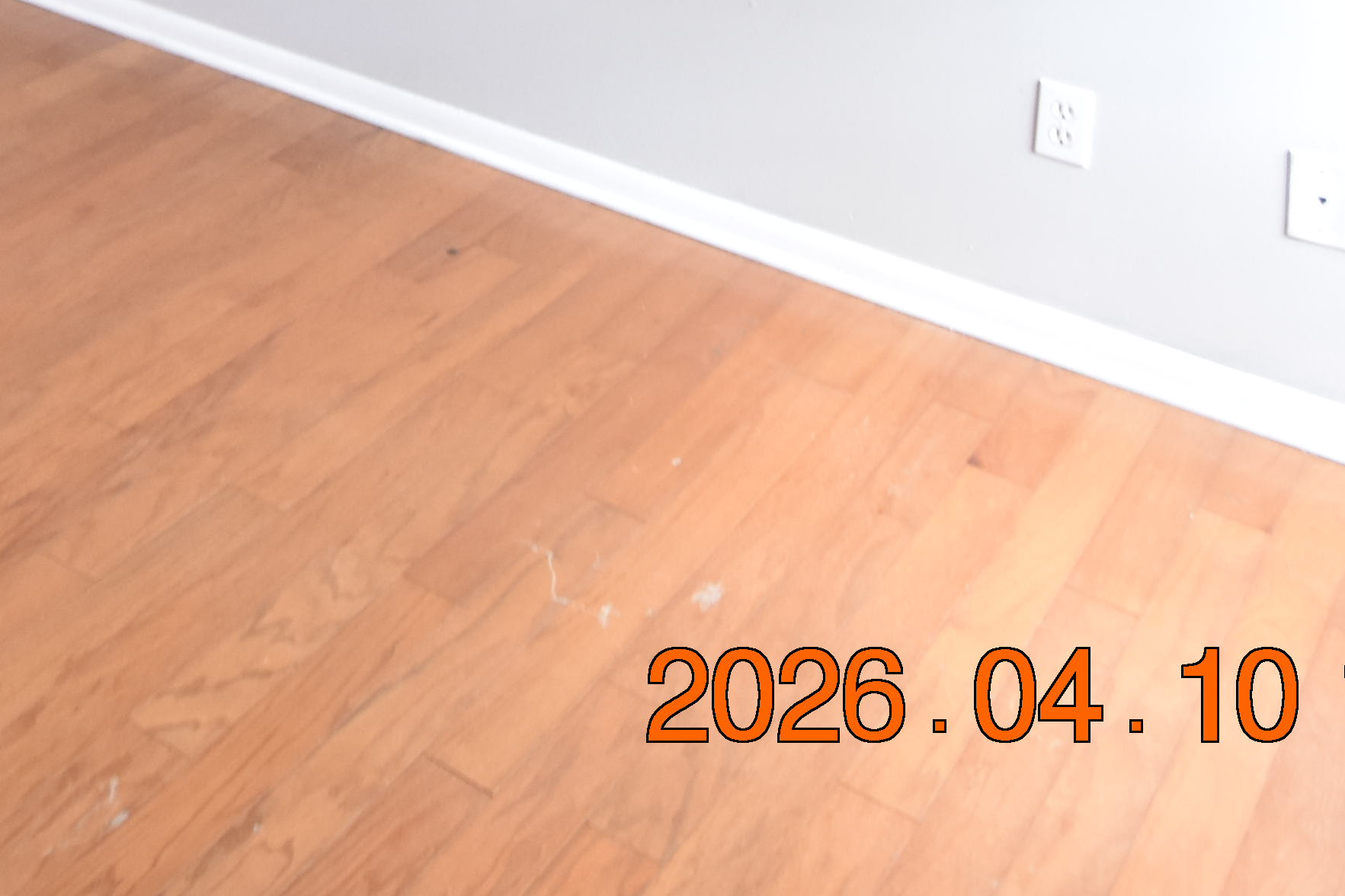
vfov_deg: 20.7
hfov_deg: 33.1
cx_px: -195
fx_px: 1905
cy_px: -598
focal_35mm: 51
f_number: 3.5
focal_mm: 10
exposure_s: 1/15
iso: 800
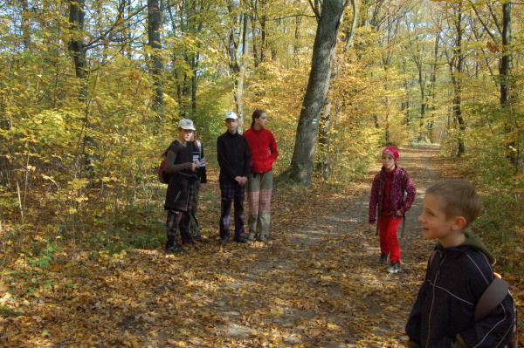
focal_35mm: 39
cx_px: 262
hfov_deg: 49.6
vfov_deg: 34.2
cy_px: 174
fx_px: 567
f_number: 16
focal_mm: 26
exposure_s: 1/100
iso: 1600
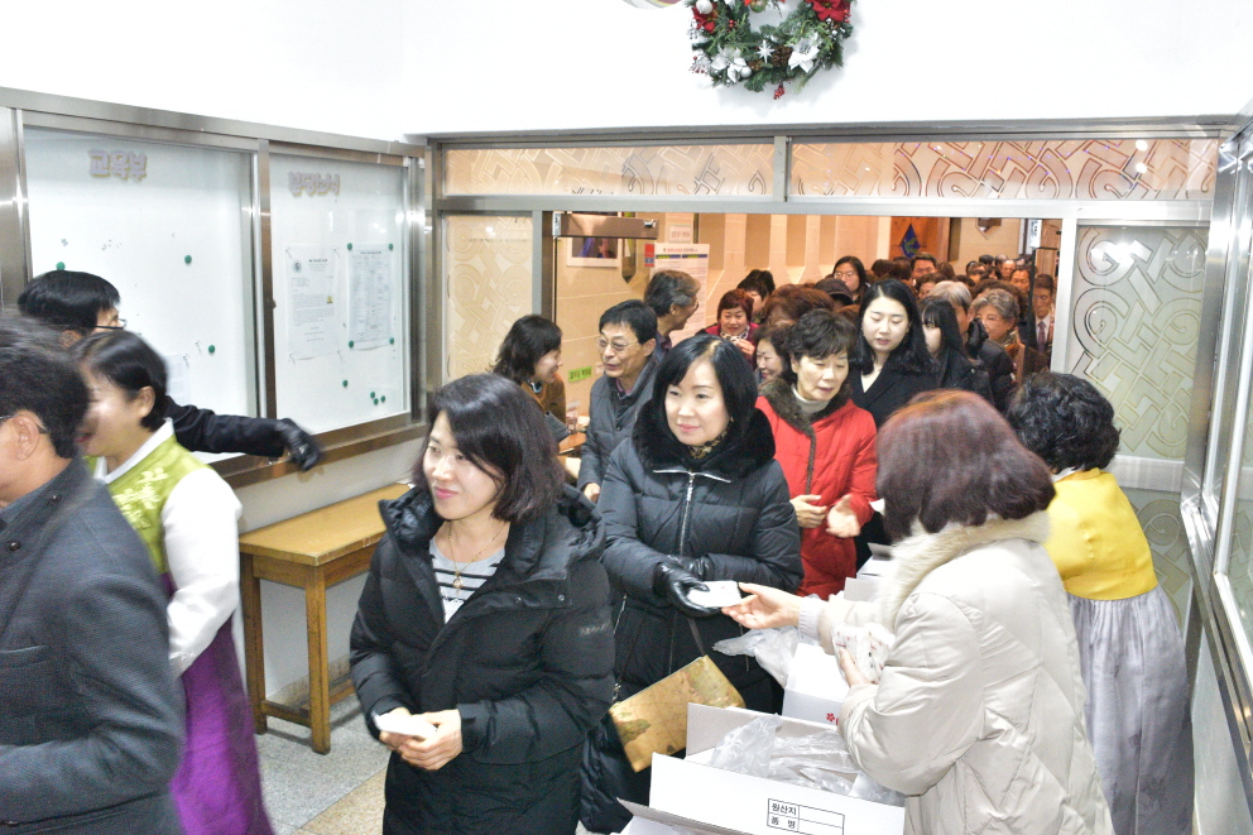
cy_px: 419
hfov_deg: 58.7
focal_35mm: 32
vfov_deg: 41.1
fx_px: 1114
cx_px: 632
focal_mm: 31
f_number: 10
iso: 12800
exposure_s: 1/60
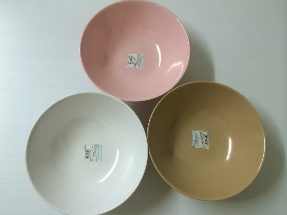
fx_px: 249
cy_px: 108
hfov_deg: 60.0
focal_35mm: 30
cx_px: 144
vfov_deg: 46.8
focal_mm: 4.12
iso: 100
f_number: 2.2
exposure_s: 1/33
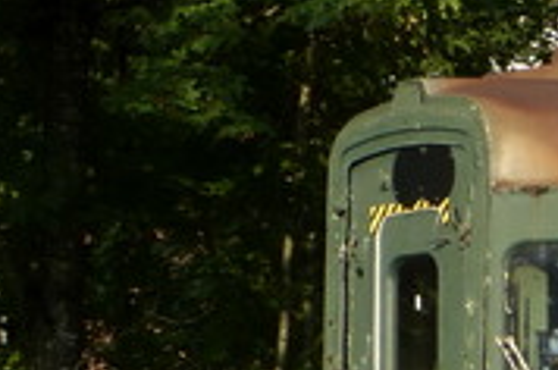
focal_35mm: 323
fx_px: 4997
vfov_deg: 4.2
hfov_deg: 6.0
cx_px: 1608
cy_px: 304
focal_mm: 7.9
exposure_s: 1/250
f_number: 4.1
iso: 100
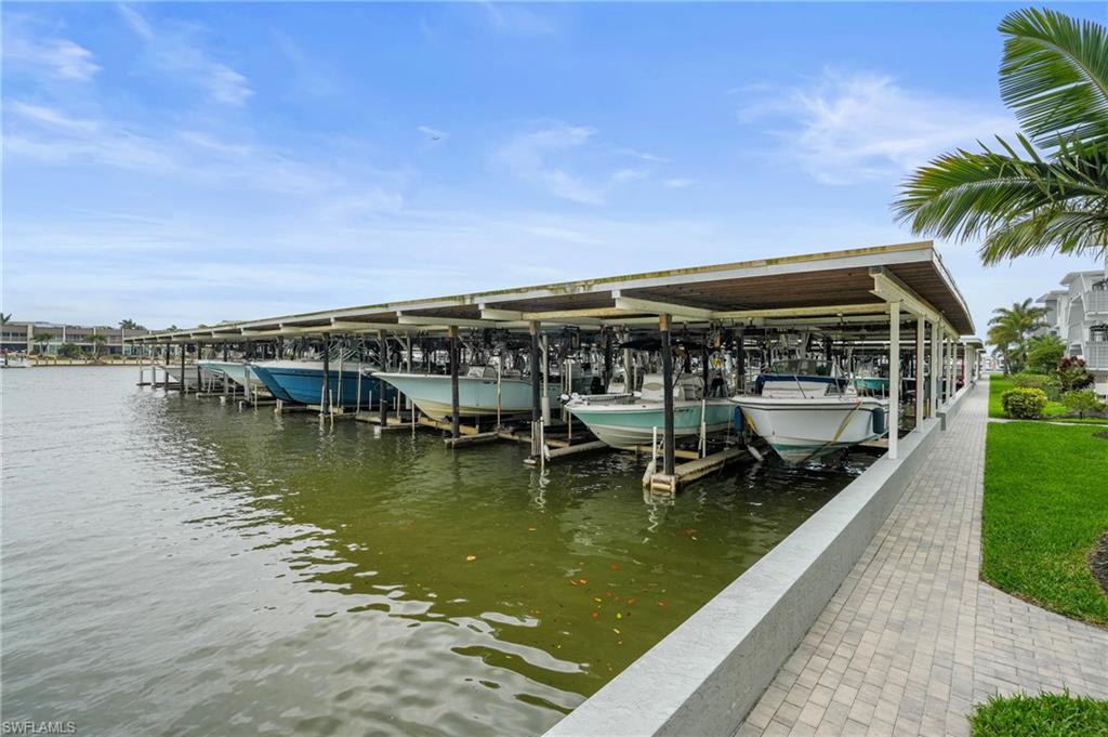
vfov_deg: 73.7
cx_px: 554
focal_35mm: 16
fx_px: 492
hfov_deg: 96.8
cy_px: 368
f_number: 9
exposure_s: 1/500
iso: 400
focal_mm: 16
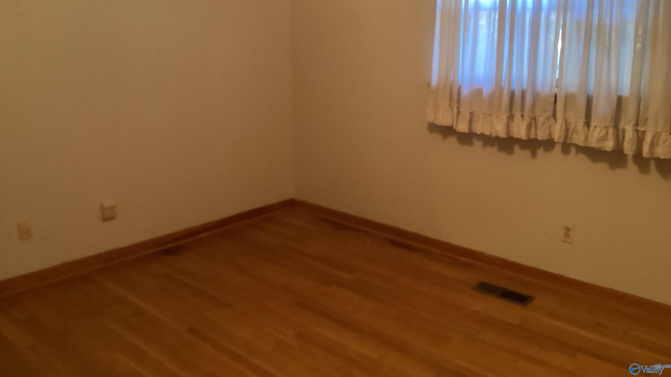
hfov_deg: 58.0
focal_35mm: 34
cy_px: 126
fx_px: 605
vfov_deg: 34.3
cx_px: 334
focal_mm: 3.3
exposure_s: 1/30
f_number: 2.4
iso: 400
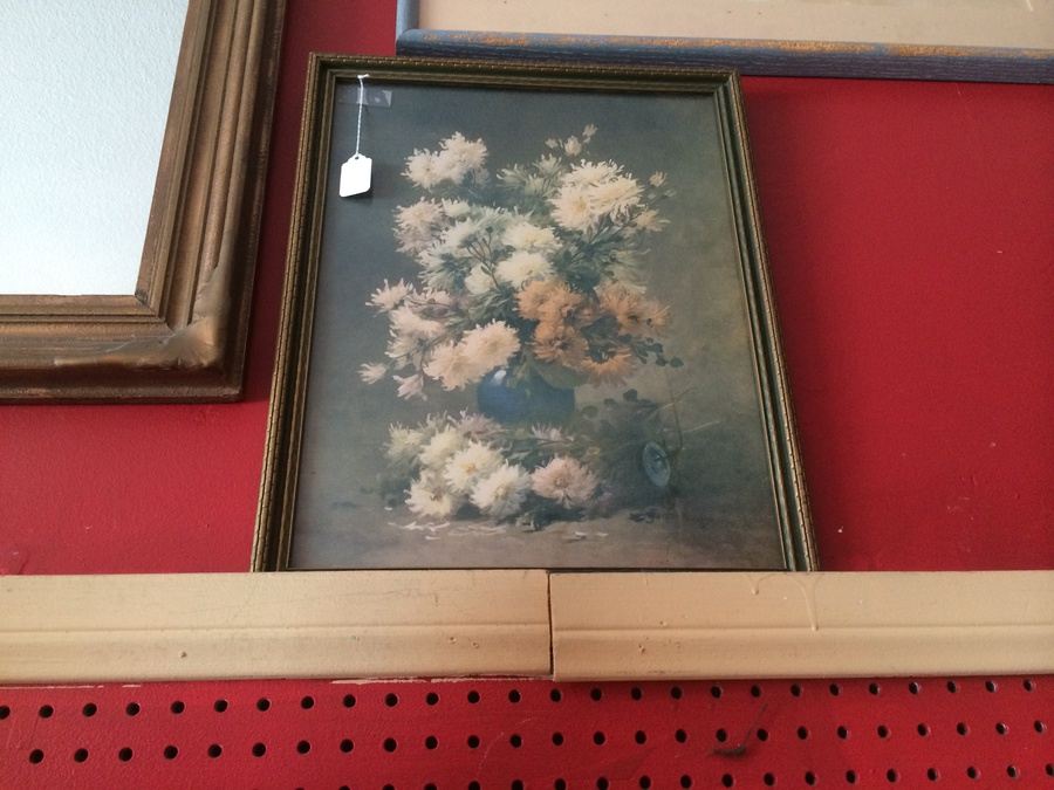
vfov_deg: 46.8
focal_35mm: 30
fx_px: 913
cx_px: 527
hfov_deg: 60.0
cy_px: 395
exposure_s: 1/30
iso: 250
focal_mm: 4.12
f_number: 2.2
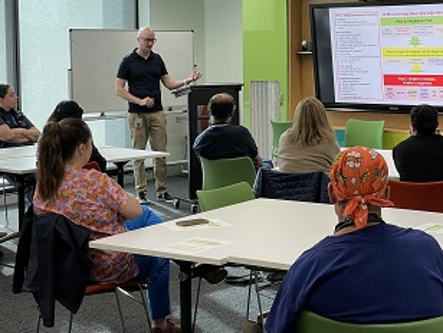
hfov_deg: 25.6
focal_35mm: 76
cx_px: 252
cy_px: 116
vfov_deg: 19.3
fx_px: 973
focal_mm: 6
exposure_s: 1/120
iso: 125
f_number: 2
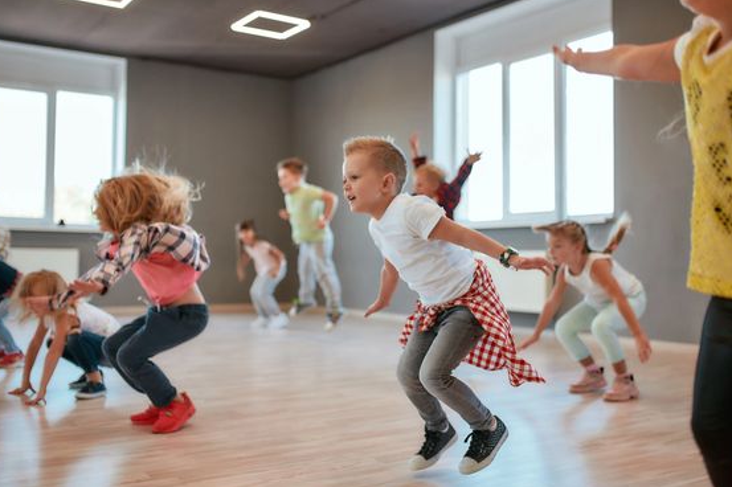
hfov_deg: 50.7
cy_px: 240
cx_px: 380
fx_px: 772
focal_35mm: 38
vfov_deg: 35.0
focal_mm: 35
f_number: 2
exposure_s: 1/640
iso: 640
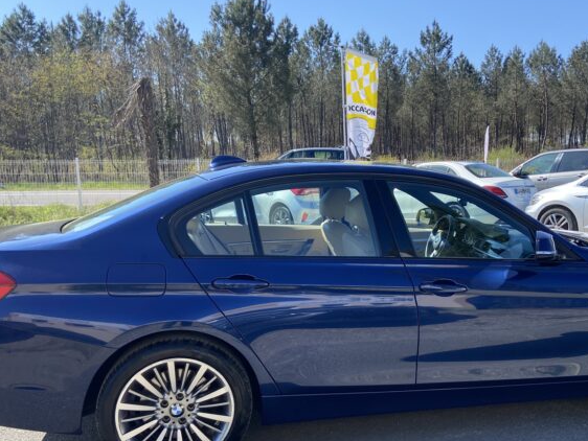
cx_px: 367
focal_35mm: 37
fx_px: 629
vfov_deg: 38.6
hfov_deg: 49.6
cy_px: 254
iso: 32
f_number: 1.8
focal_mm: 4.25
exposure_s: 1/1135
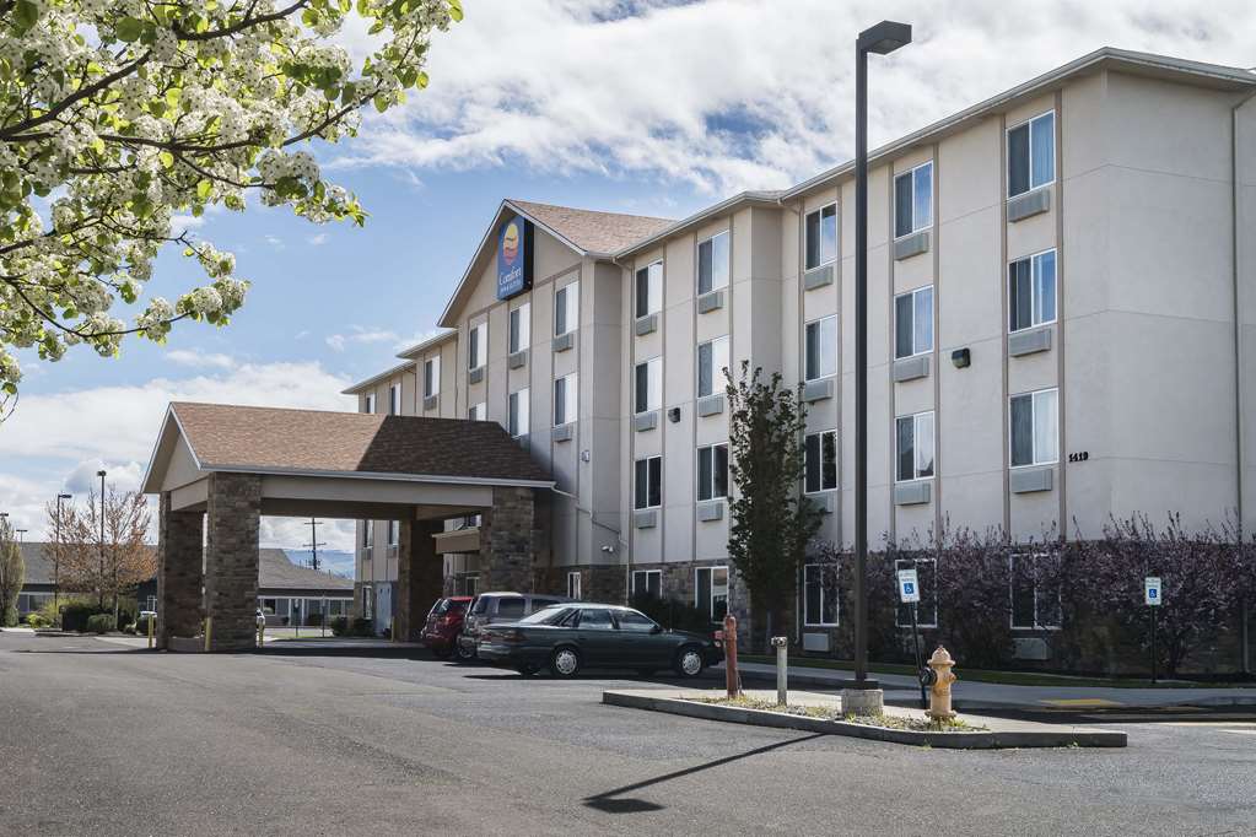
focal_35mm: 35
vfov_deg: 37.9
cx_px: 628
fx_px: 1221
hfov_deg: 54.4
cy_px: 418
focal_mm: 35
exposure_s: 1/320
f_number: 11
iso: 160
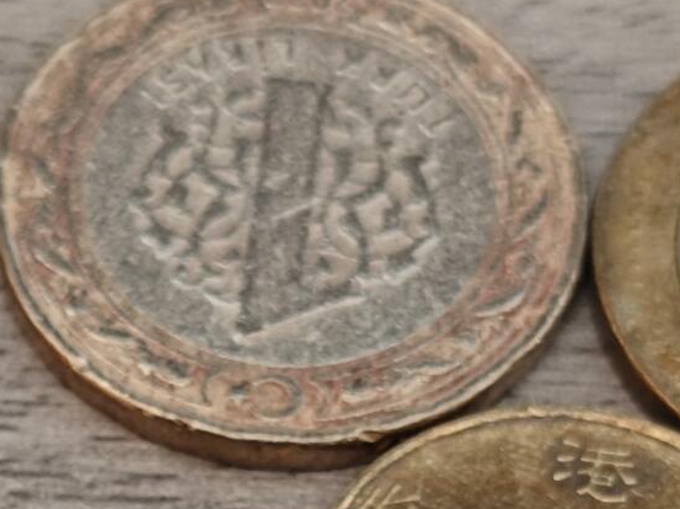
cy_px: 379
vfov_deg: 7.8
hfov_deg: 10.4
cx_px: 568
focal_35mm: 190
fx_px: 3730
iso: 640
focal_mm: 8.7
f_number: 1.9
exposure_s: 1/31
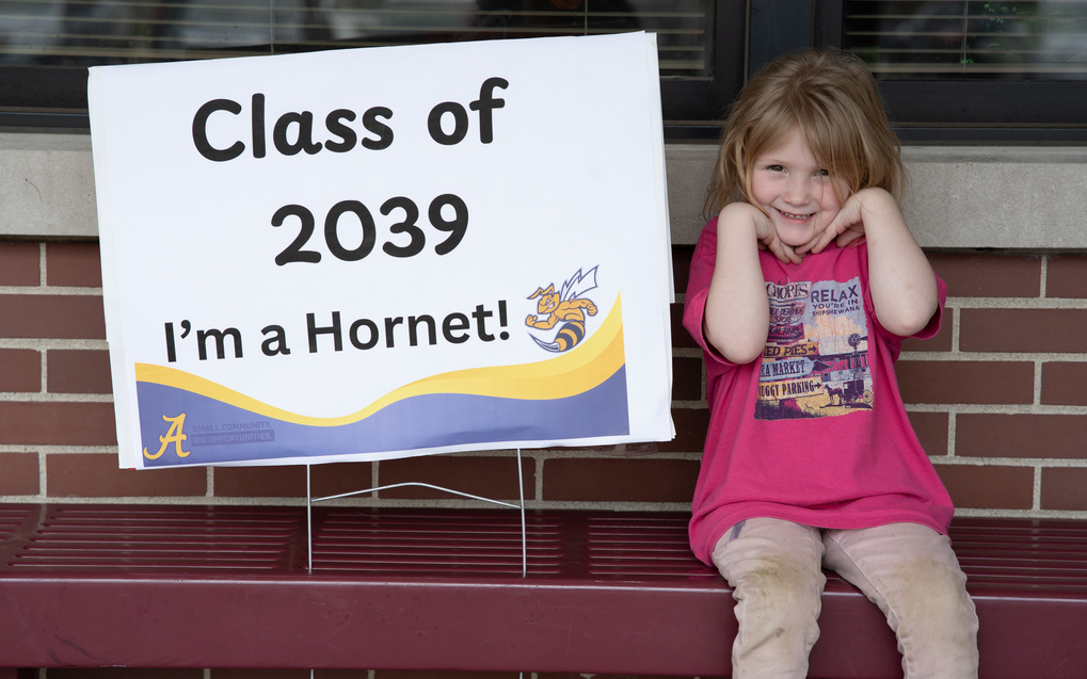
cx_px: 545
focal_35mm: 87
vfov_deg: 15.0
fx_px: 2577
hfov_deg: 23.8
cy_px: 329
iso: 220
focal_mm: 85
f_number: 4
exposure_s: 1/250
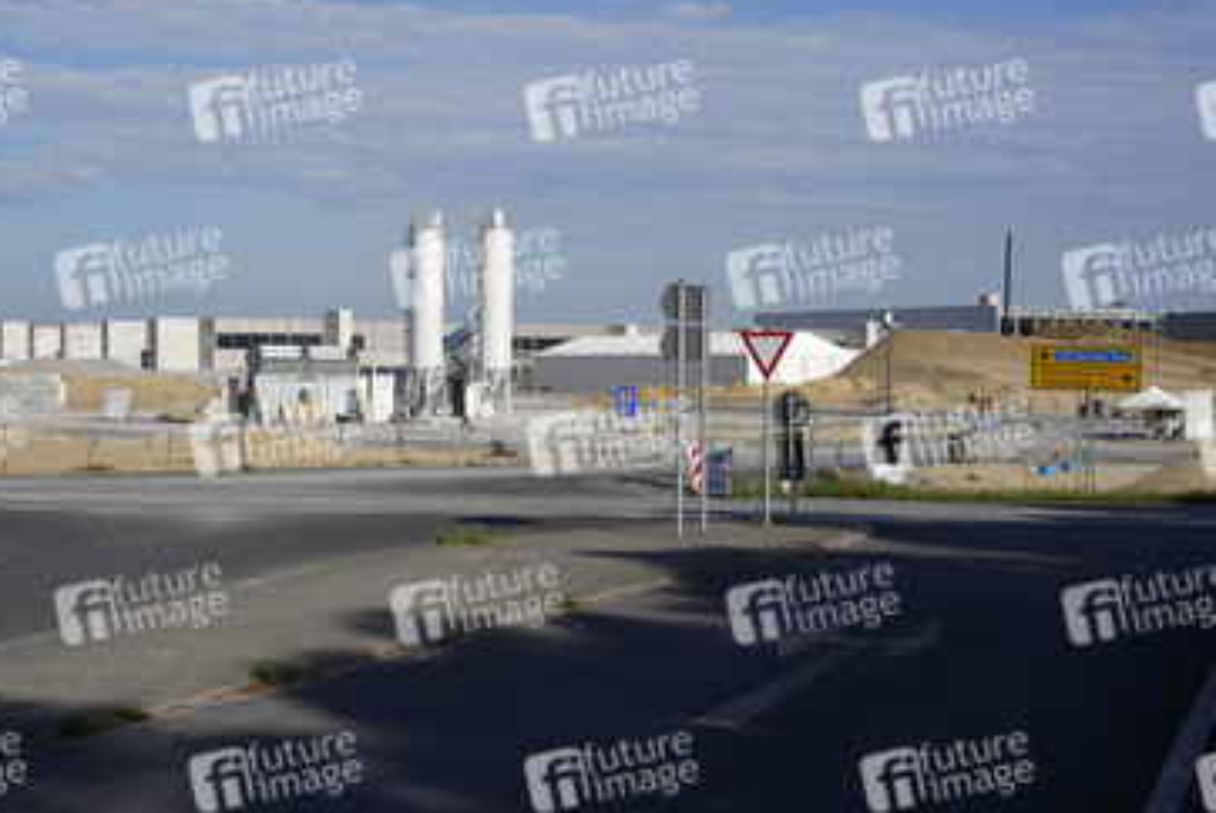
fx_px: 1724
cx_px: 522
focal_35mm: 51
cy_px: 353
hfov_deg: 38.8
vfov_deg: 26.5
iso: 100
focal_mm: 41
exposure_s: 1/800
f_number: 8
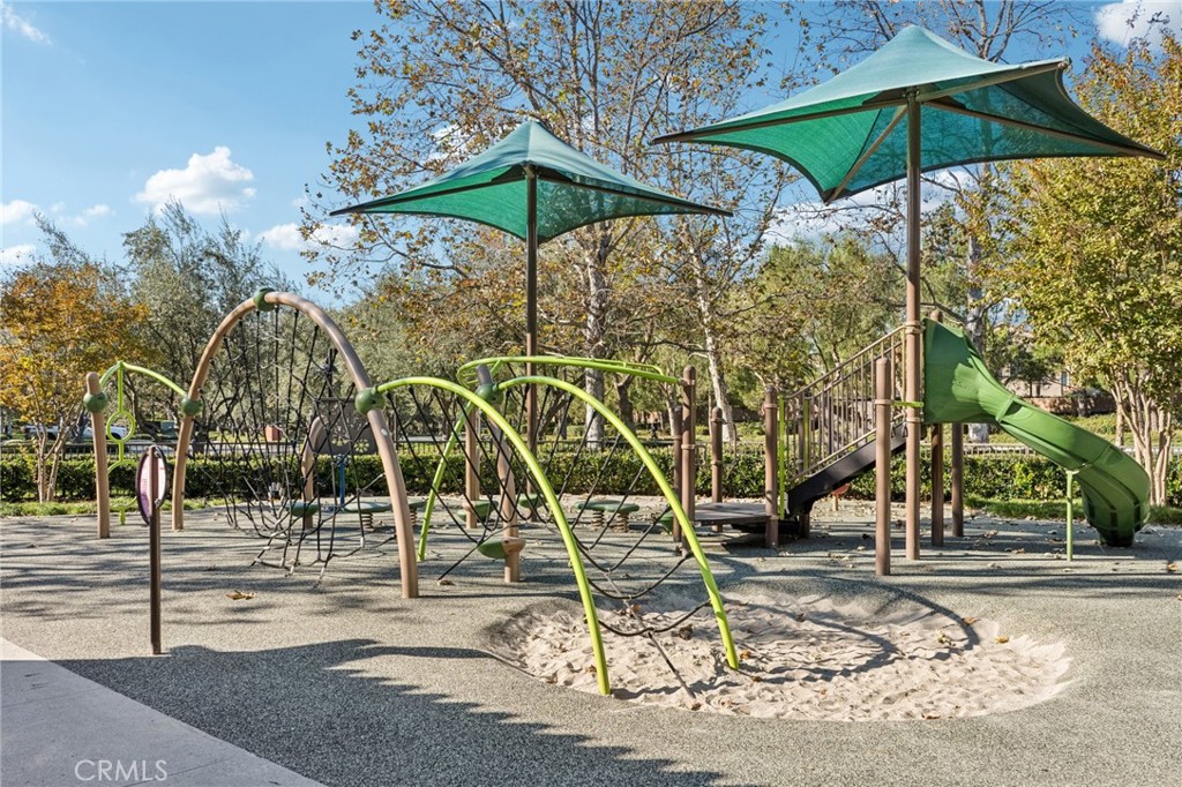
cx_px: 591
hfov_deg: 63.7
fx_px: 952
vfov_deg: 44.9
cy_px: 394
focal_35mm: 29
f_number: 8
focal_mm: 29
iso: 100
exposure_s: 1/200
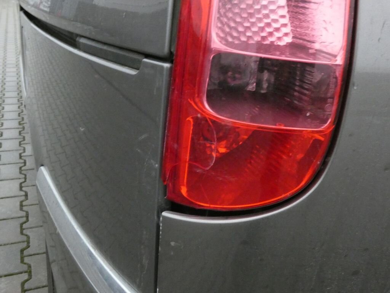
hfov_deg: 51.4
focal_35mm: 36
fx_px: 406
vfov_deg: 39.7
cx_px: 195
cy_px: 146
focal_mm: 6.5
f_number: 5.6
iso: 1250
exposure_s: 1/80
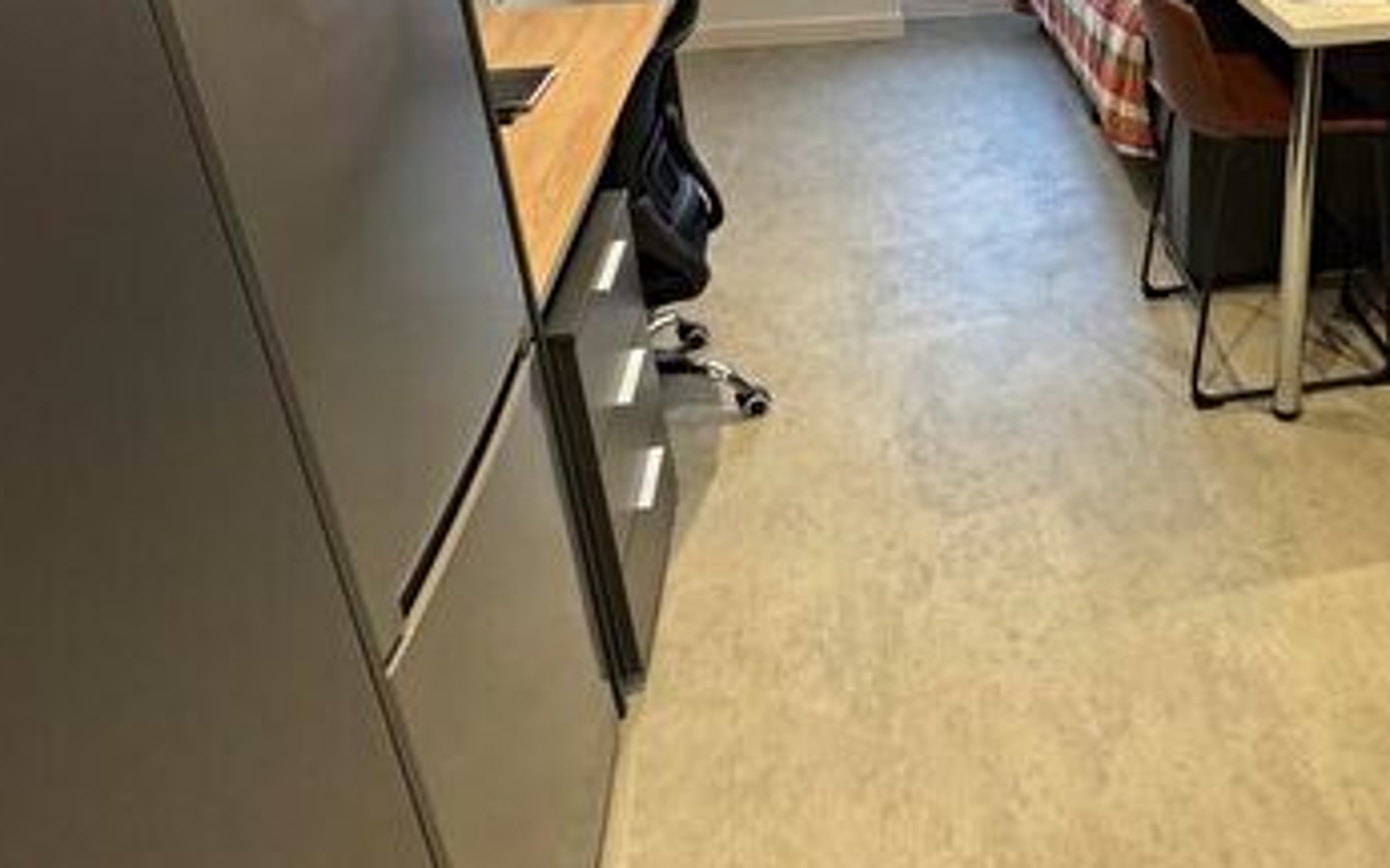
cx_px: 1121
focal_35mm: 30
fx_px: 1136
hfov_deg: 57.9
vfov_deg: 39.2
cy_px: 106
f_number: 2.2
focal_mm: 2.22
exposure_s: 1/50
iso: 250
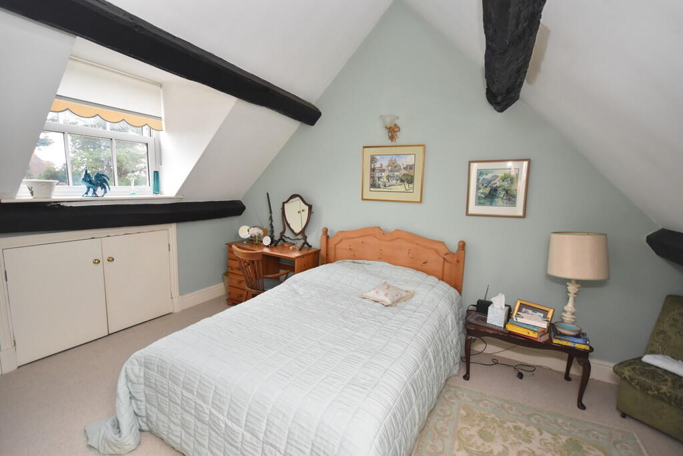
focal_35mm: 16
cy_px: 228
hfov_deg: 95.0
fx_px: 313
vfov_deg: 72.1
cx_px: 342
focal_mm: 11
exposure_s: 1/160
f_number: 4.5
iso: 800
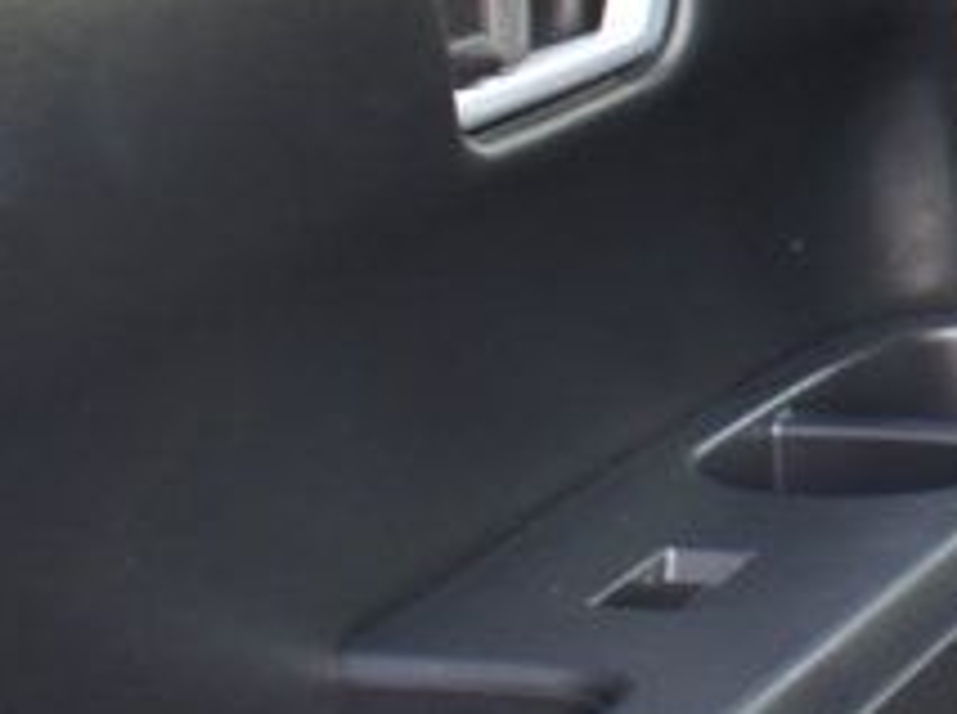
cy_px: -67
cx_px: 1995
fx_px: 3450
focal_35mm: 125
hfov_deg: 13.3
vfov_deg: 11.6
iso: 640
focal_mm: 18
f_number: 6.3
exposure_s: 1/15
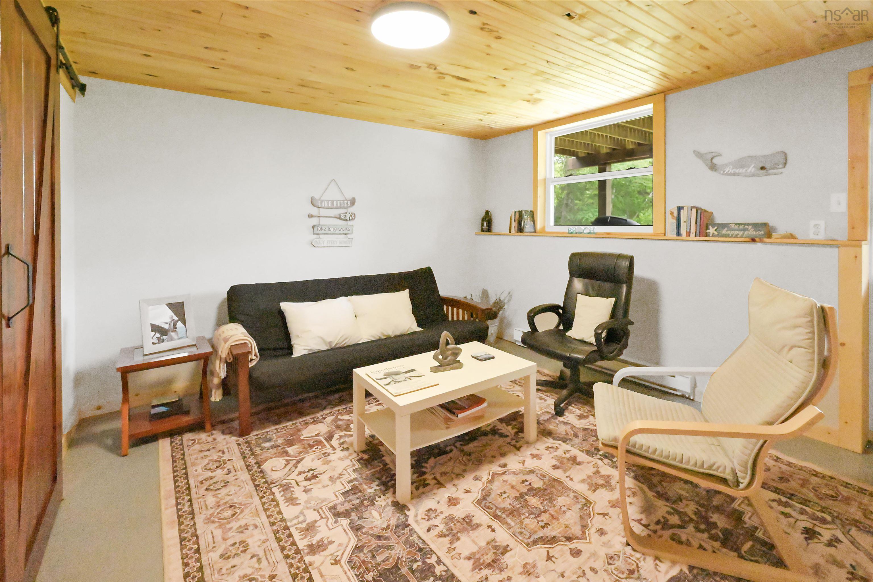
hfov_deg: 98.5
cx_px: 436
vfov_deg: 75.5
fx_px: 376
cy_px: 291
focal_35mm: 16
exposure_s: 1/30
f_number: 8
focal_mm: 15.5
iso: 32000
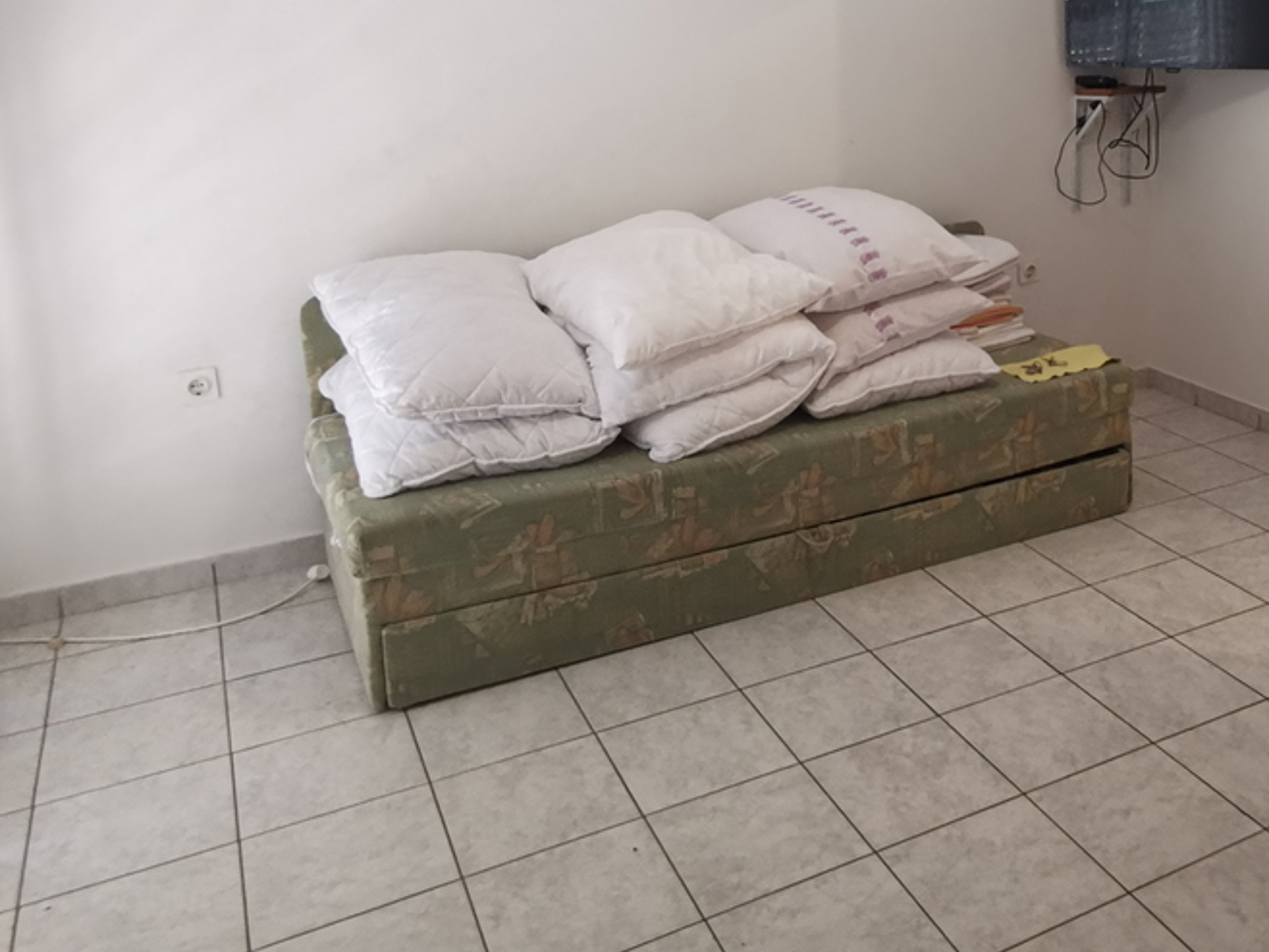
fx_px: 1284
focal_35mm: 35
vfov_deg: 39.7
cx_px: 978
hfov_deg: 50.1
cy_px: 251
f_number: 2.2
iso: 640
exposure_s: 1/33.3
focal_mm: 2.35
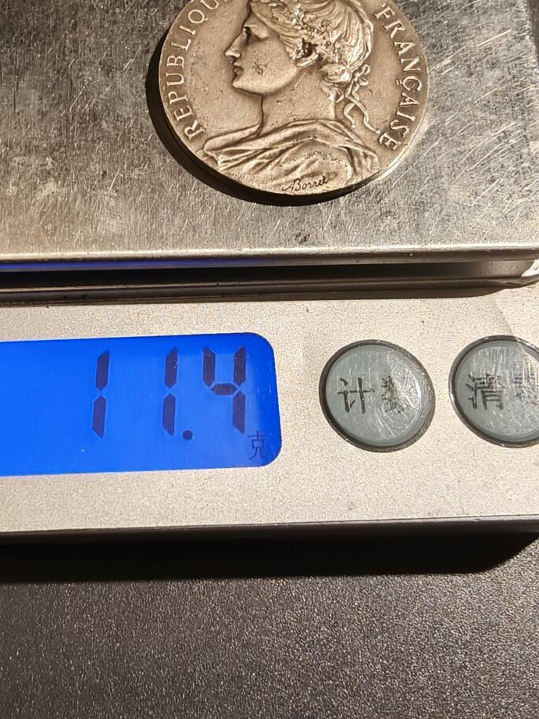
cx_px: 130
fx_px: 934
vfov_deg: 41.9
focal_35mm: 45
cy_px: 292
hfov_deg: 31.6
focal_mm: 2.32
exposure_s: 1/50
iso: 160
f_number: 2
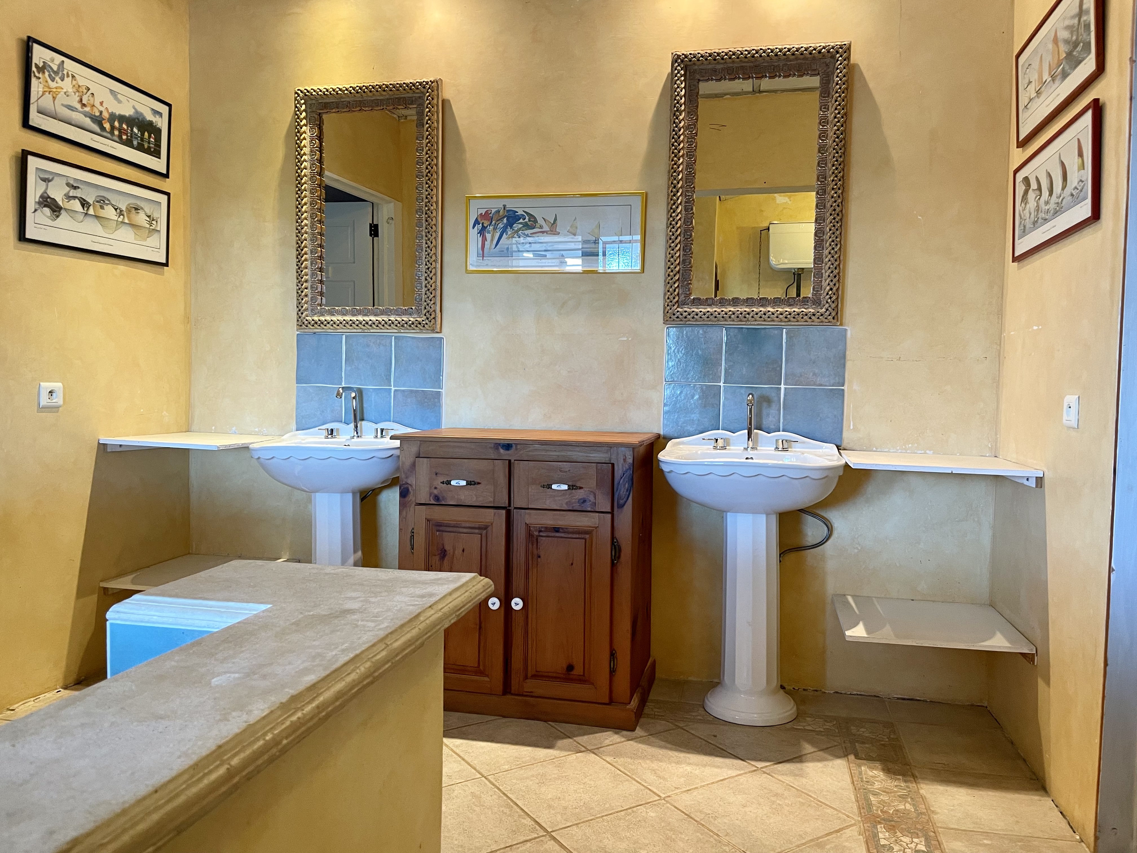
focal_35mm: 26
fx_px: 854
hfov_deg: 67.3
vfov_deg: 53.1
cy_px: 426
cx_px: 568
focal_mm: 4.2
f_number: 1.6
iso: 125
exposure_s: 1/60
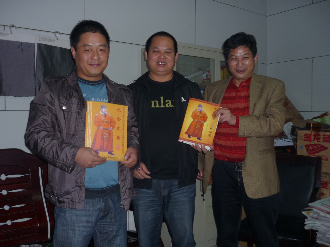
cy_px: 124
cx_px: 165
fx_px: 315
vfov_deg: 42.9
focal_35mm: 33
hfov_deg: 55.4
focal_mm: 5.5
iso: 100
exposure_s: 1/30
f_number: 2.8
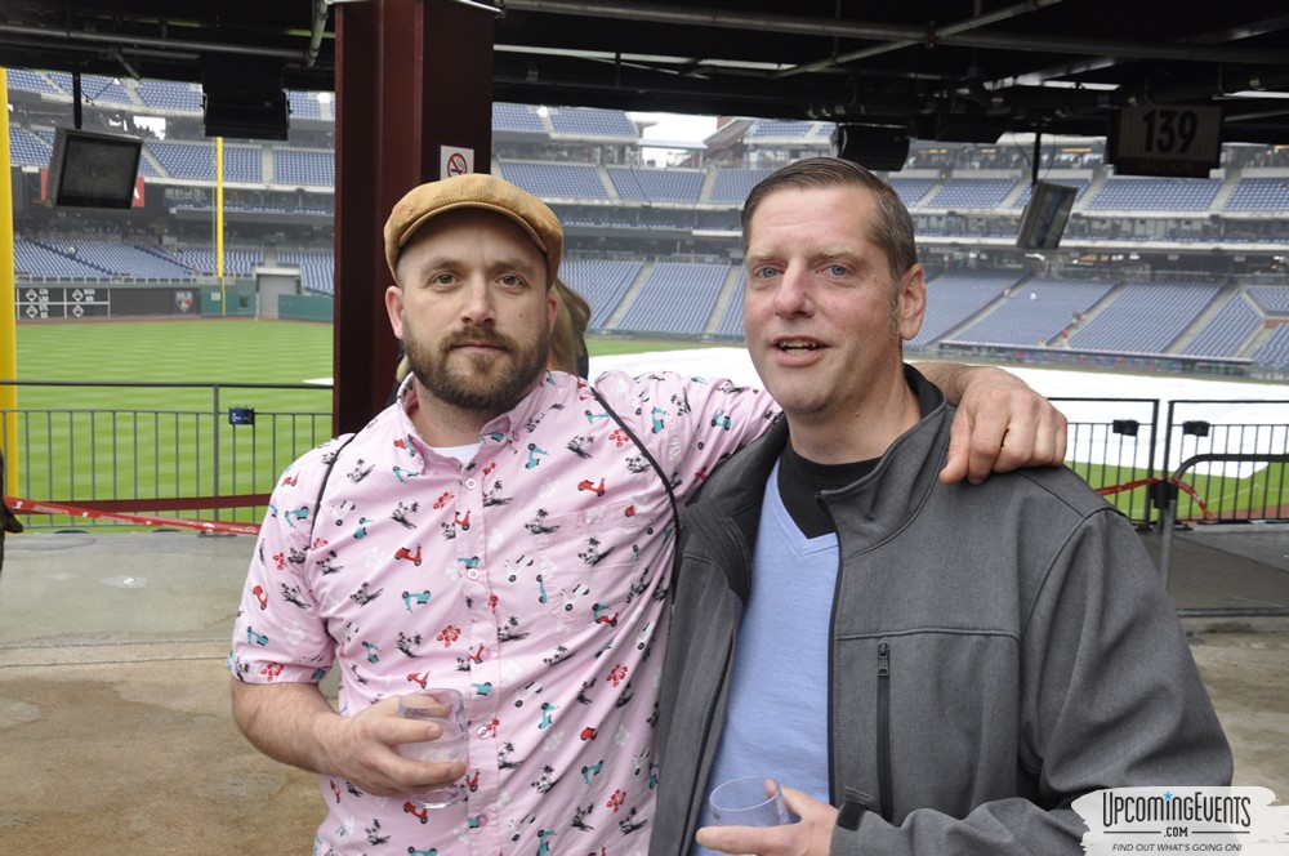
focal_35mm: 42
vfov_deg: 31.8
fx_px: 1502
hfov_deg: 46.5
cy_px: 428
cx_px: 644
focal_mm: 28
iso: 400
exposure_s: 1/100
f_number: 10
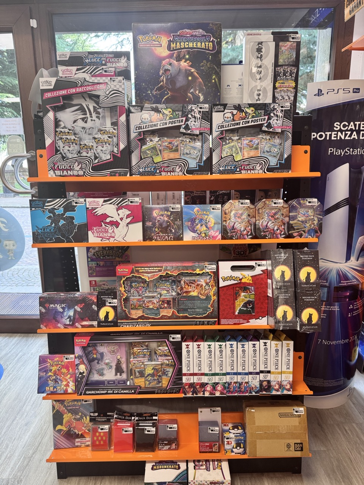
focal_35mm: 24
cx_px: 182
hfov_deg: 56.8
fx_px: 336
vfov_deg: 71.6
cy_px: 242
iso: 160
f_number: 1.78
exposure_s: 1/100
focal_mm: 6.76
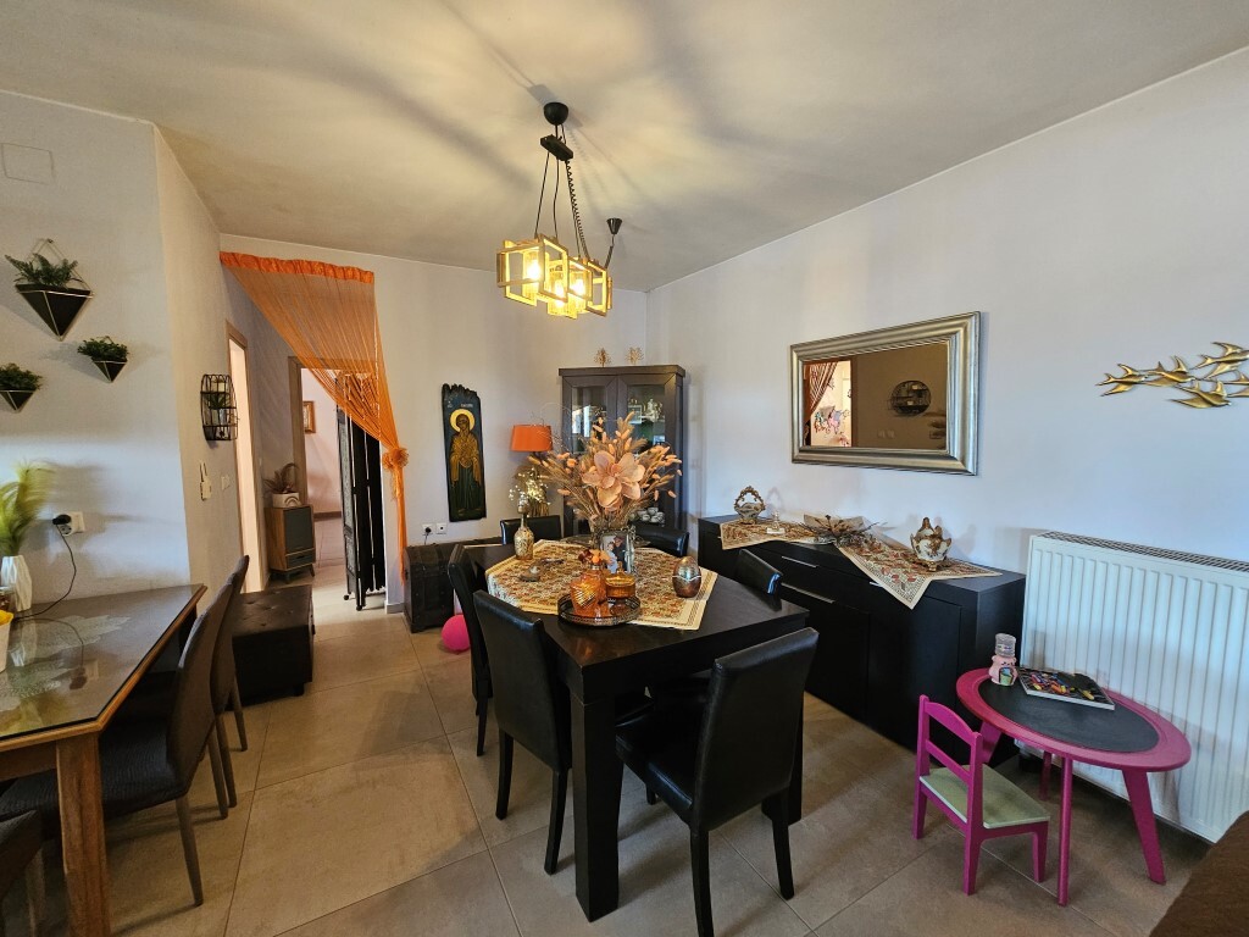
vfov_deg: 89.9
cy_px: 468
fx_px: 469
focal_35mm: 13
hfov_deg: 106.2
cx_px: 624
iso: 400
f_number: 2.2
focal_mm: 2.2
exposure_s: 1/50
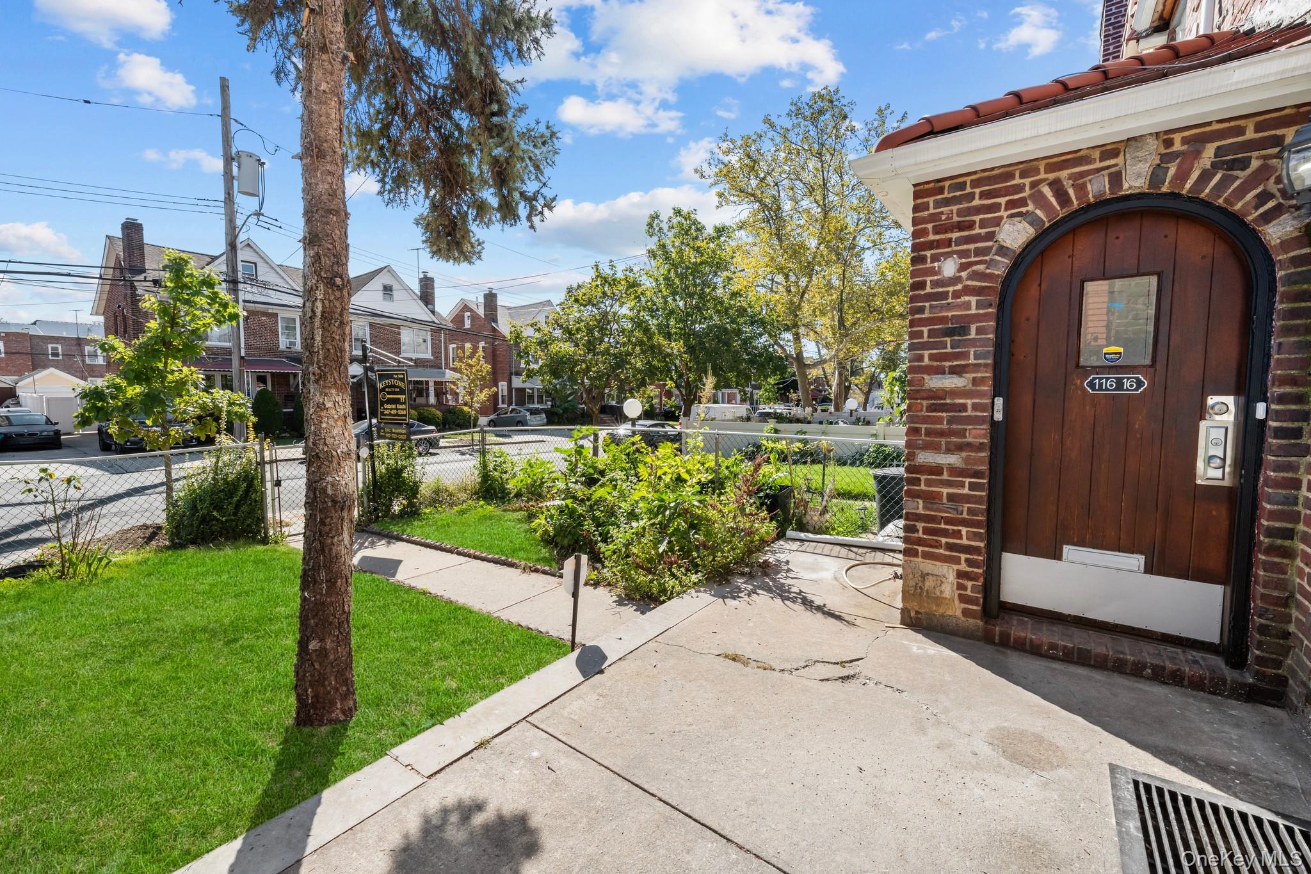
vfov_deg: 81.2
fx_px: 510
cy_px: 437
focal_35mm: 14
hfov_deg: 104.3
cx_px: 656
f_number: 10
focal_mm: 14
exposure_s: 1/800
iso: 1250
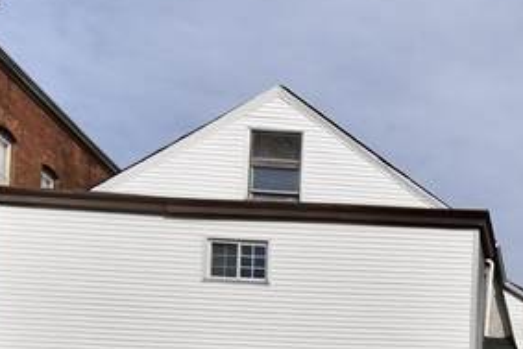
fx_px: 1105
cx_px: 691
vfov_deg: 16.0
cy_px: 573
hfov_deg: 23.4
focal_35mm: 76
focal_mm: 14
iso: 100
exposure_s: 1/320
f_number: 9
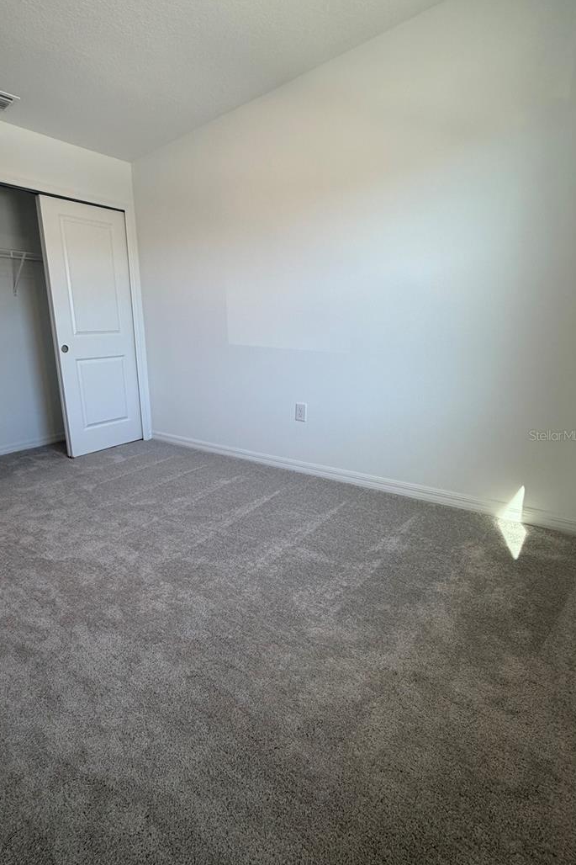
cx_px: 210
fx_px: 408
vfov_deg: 93.3
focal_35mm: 17
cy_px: 435
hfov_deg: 69.1
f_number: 2.2
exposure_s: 1/120
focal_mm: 2.22
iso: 100
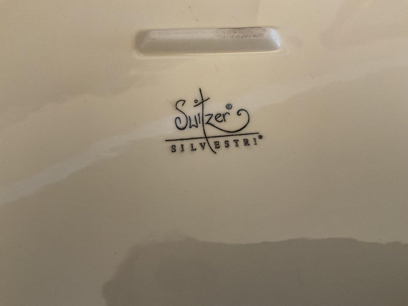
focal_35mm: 29
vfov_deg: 48.2
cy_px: 153
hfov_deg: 61.7
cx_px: 204
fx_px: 342
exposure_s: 1/60
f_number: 1.8
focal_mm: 3
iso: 160
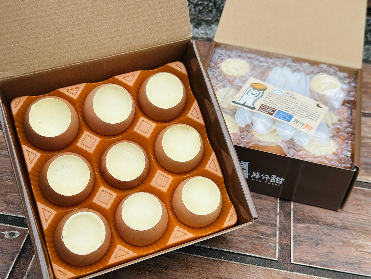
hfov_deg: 39.7
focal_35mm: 48
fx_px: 514
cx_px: 186
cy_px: 140
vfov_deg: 30.3
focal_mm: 6.86
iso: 64
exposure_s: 1/121
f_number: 1.78
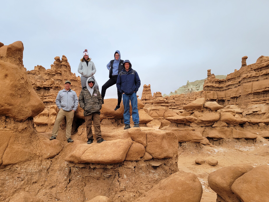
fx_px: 233
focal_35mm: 30
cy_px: 111
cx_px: 130
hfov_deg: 59.9
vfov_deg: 46.7
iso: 40
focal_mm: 5.4
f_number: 1.8
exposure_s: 1/1690
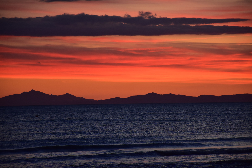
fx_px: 1366
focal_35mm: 195
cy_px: 84
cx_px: 126
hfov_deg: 10.5
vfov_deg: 7.1
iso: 1000
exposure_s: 1/60
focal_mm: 130
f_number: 5.6
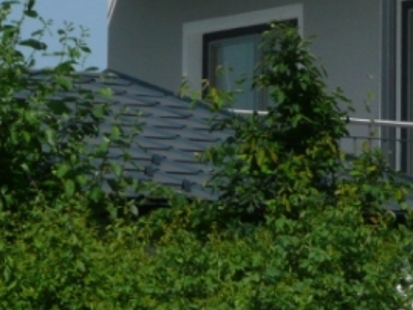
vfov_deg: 3.5
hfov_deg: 4.7
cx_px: 557
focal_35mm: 420
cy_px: -89
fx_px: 5009
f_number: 4.7
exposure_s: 1/1000
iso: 100
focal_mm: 19.5
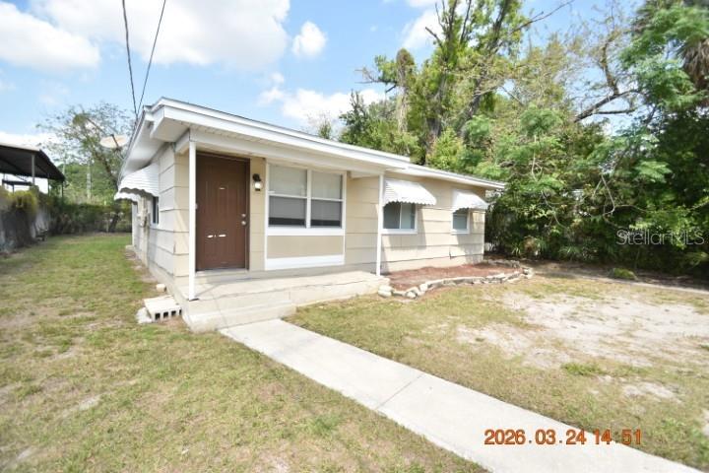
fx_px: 295
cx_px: 354
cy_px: 236
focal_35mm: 15
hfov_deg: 100.4
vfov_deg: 77.3
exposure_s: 1/4000
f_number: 3.5
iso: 800
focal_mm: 10
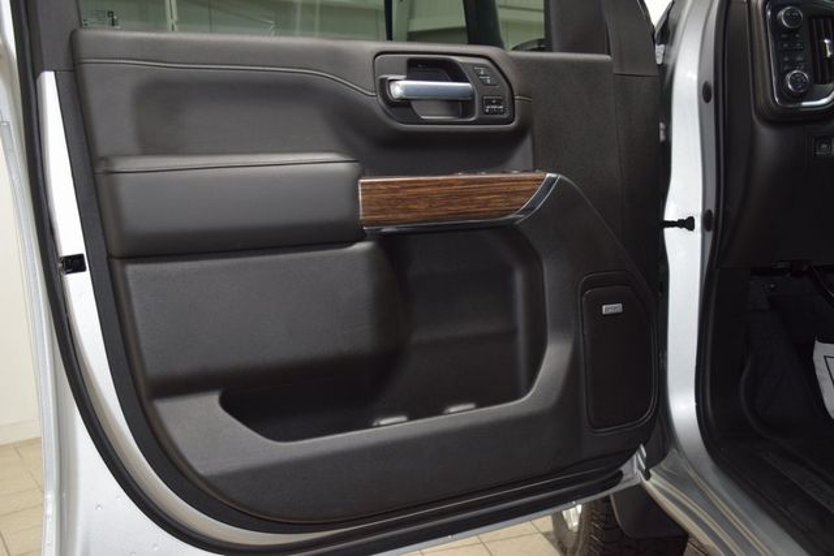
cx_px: 417
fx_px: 765
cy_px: 278
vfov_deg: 40.0
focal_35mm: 33
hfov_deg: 57.2
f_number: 4
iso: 720
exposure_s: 1/30
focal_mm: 22
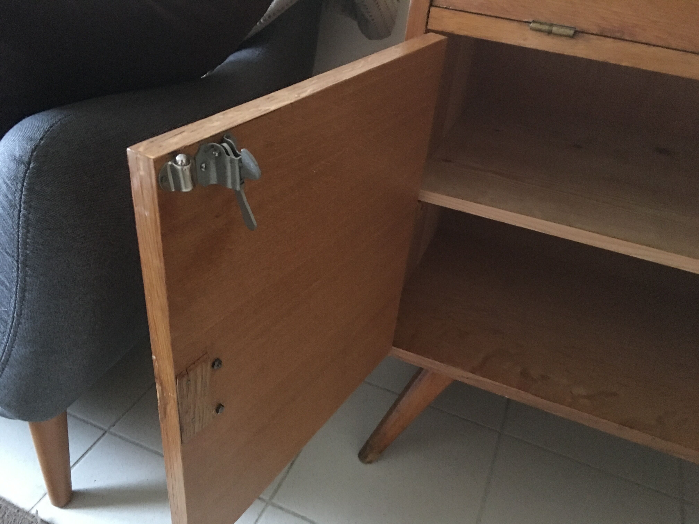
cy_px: 262
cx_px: 350
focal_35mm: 29
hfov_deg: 61.7
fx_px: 586
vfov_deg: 48.2
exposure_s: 1/4
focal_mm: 4.15
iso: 125
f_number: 2.2
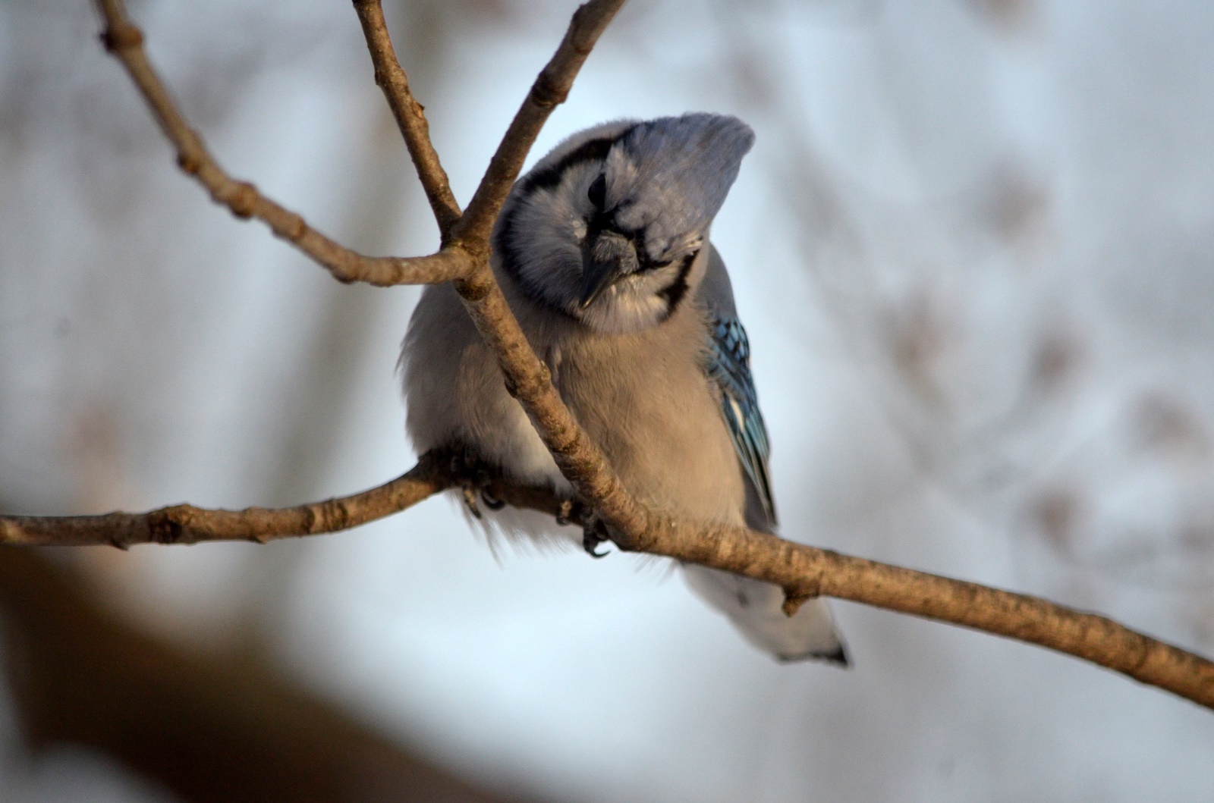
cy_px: 402
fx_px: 15140
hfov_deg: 4.6
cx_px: 607
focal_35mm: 450
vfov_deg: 3.0
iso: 1600
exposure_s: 1/2000
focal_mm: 300
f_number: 5.6
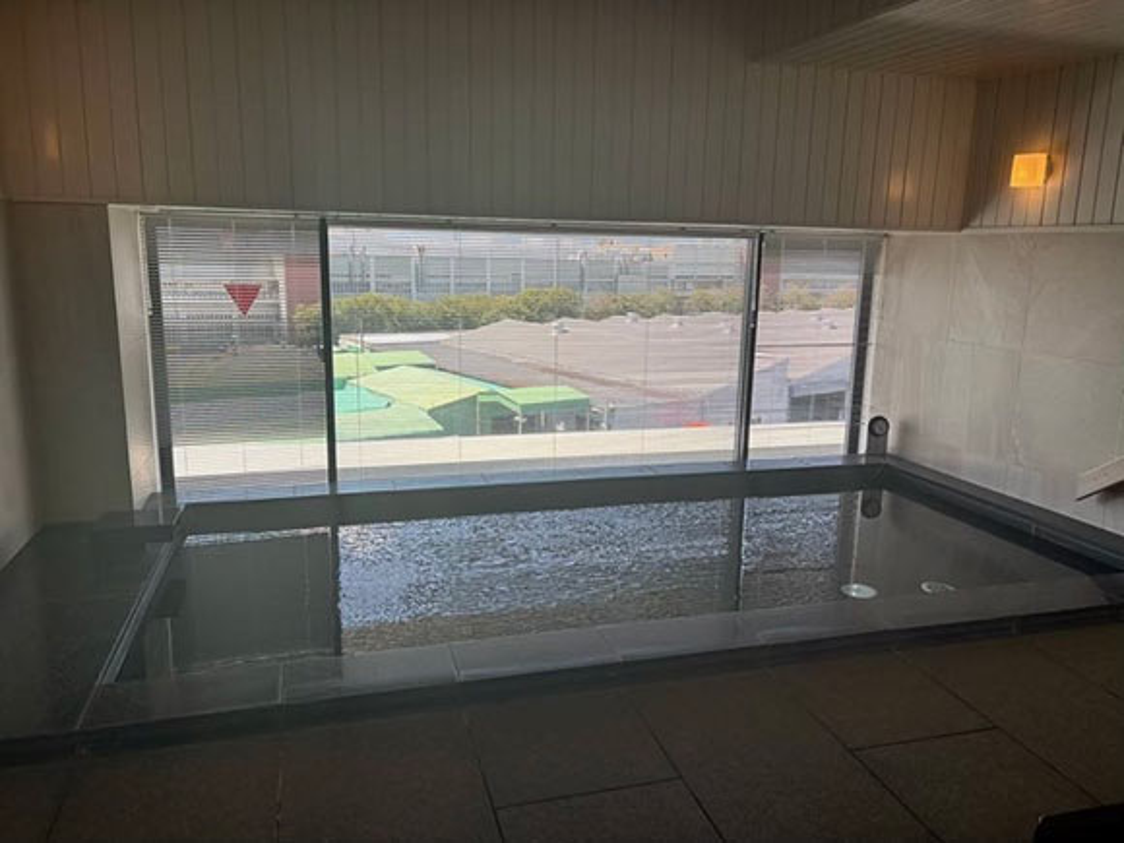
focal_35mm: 26
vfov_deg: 53.1
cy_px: 422
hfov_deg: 67.3
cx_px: 562
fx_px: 844
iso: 50
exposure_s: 1/576
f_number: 1.6
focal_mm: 5.96
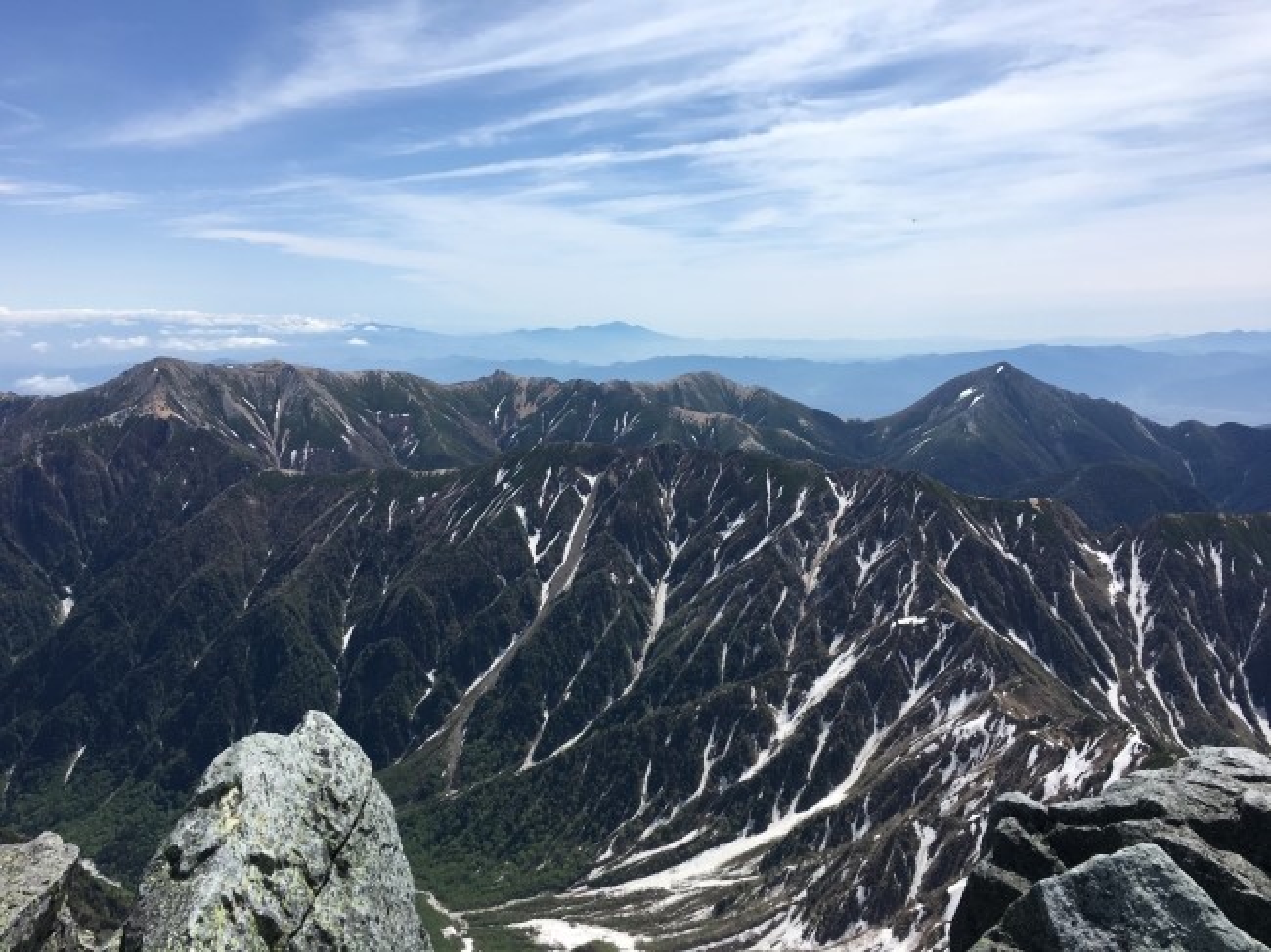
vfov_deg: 48.2
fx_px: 1064
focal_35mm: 29
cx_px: 636
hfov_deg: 61.7
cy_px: 476
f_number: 2.2
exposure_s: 1/2137
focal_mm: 4.15
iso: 25
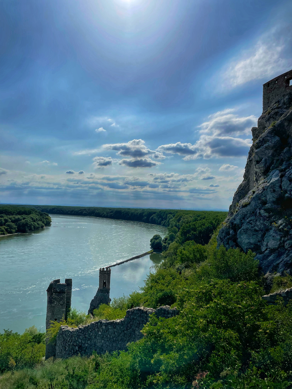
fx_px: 292
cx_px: 146
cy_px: 194
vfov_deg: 67.3
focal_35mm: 26
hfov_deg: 53.1
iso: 32
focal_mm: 4.2
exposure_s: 1/17241
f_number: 1.6
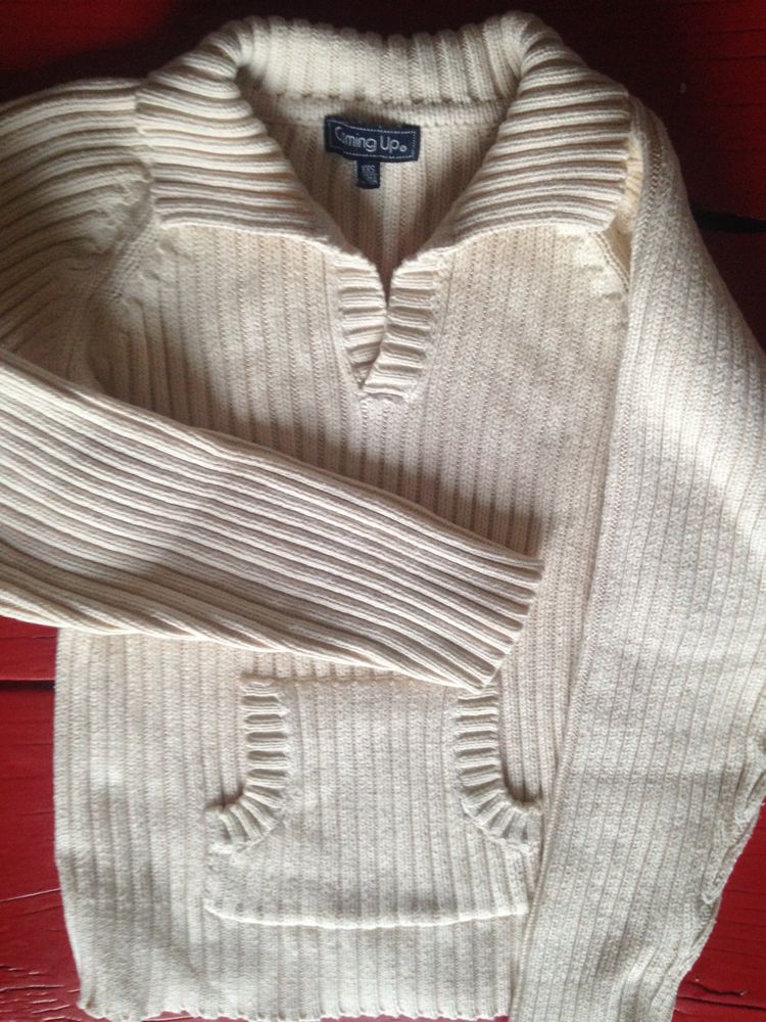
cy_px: 511
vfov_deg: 55.4
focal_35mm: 33
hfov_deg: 42.9
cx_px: 383
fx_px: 974
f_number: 2.4
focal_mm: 4.12
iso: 200
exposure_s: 1/20
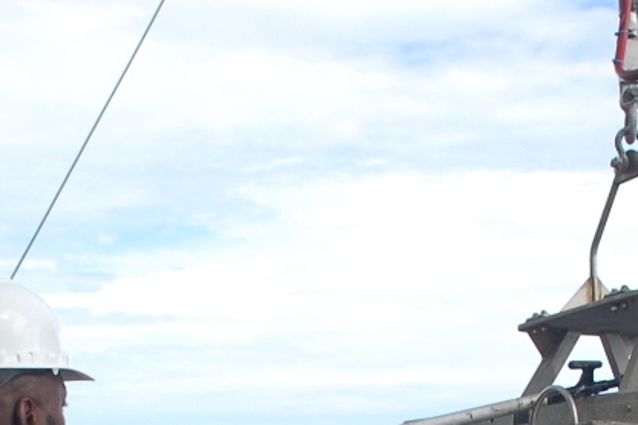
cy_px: 489
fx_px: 1541
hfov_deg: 23.4
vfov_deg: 15.2
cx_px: 377
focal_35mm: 87
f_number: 5.6
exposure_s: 1/125
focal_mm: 20
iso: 200
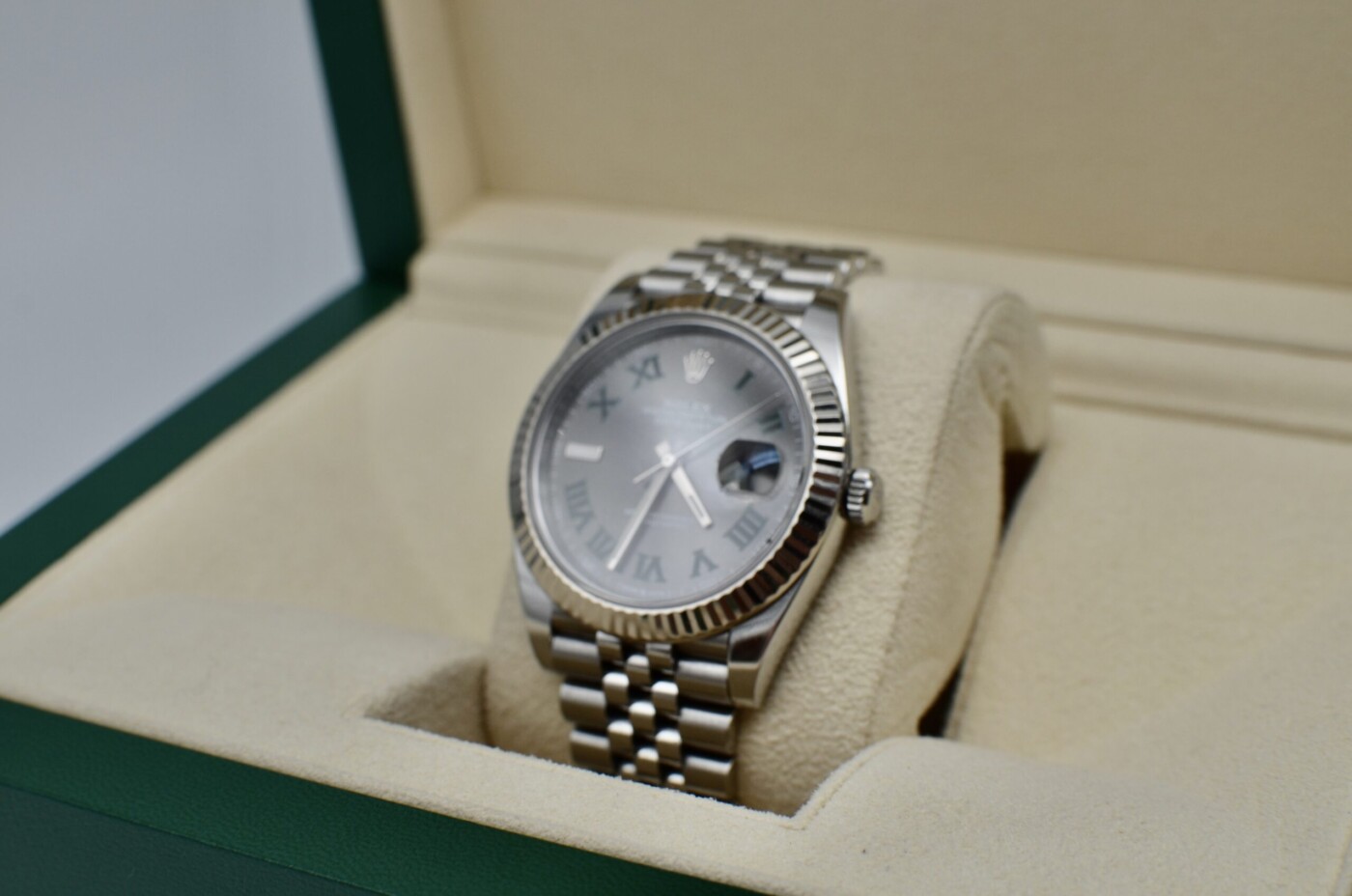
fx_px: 1968
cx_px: 676
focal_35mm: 52
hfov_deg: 37.9
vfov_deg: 25.7
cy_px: 448
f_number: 5.6
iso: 220
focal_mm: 35
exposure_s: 1/125
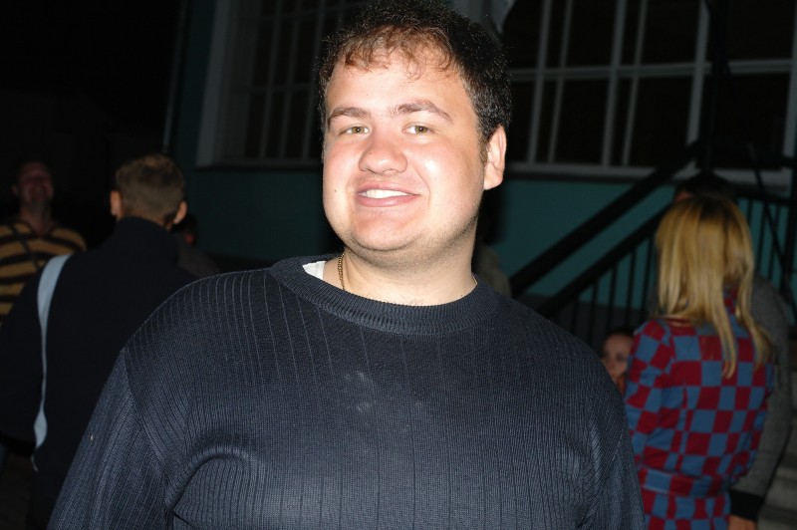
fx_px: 1018
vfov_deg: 29.2
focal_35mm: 46
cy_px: 265
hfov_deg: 42.8
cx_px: 398
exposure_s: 1/50
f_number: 4
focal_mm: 30
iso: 200
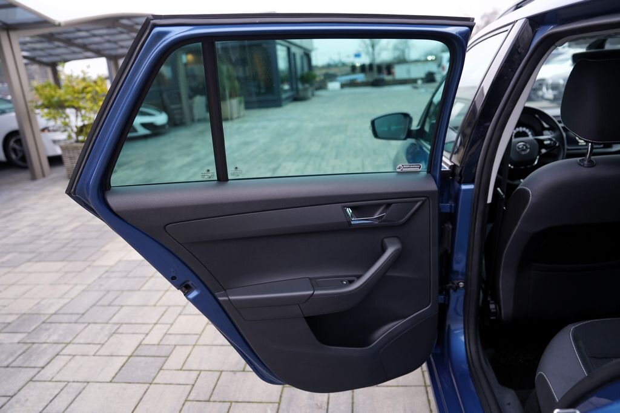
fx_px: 431
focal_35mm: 25
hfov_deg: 71.5
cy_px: 206
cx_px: 310
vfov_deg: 51.3
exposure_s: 1/30
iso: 100
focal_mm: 25
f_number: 2.8
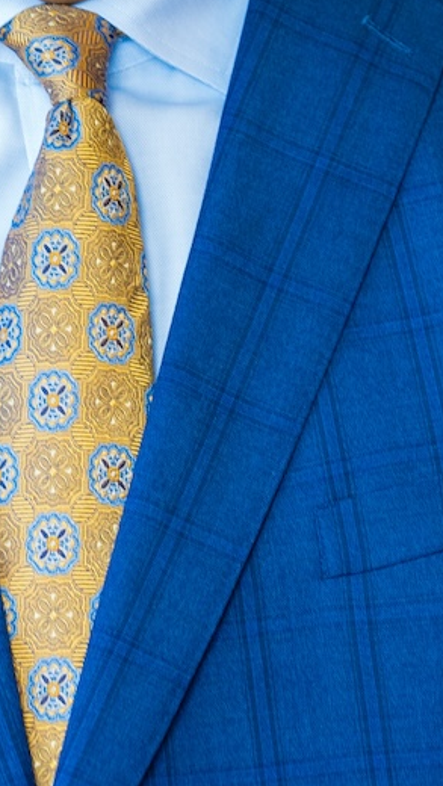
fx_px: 4234
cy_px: -119
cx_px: 53
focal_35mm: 203
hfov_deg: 6.0
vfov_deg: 10.5
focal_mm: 56
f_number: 4
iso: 800
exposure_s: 1/80
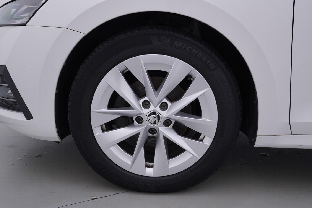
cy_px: 104
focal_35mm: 36
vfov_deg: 36.9
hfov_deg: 53.1
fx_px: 312
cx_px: 156
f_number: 4.5
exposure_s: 1/100
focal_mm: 24
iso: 125
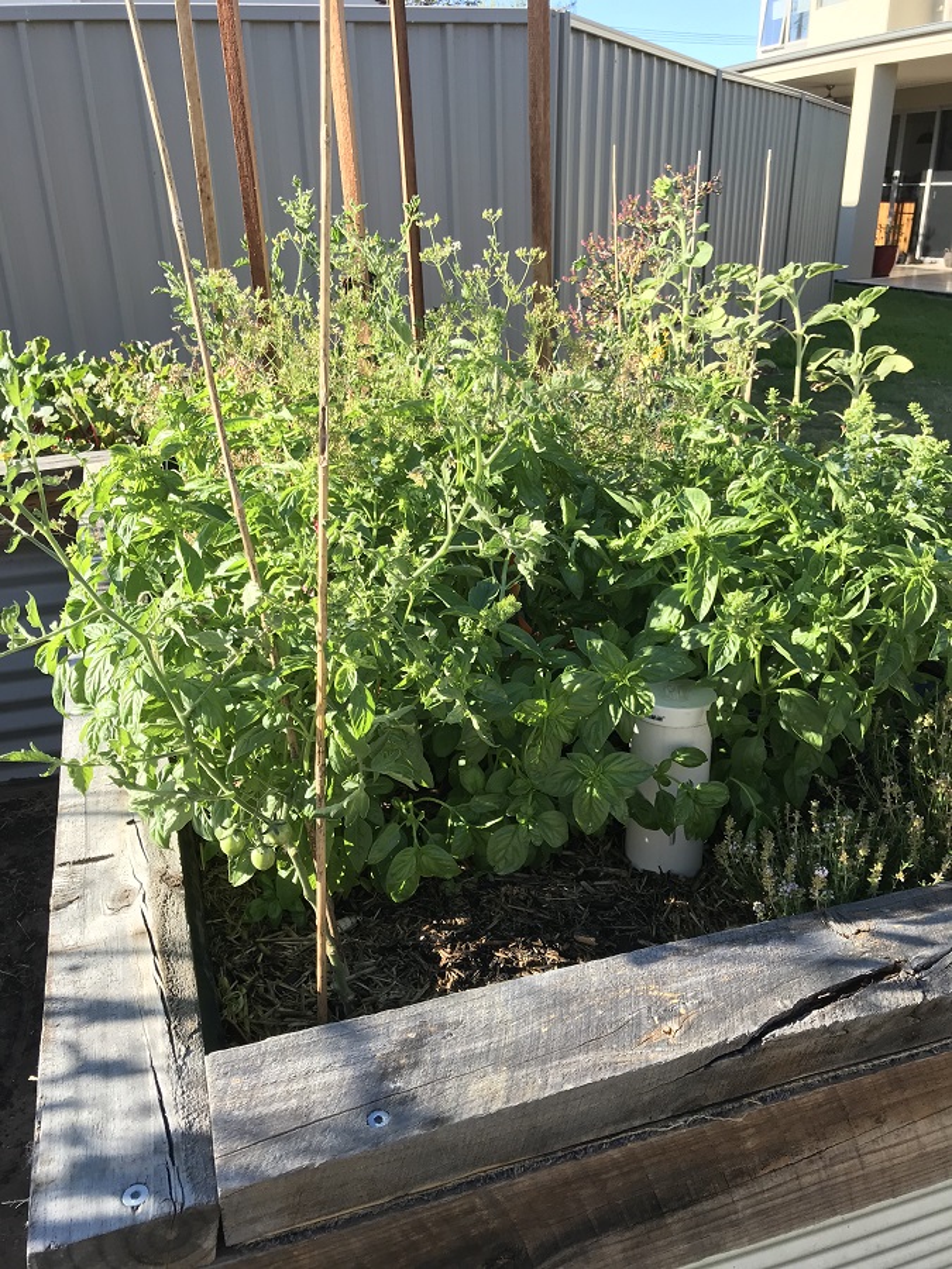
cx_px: 476
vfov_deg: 63.4
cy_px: 634
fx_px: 1027
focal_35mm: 28
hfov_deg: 49.7
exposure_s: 1/577
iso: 20
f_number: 1.8
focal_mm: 3.99
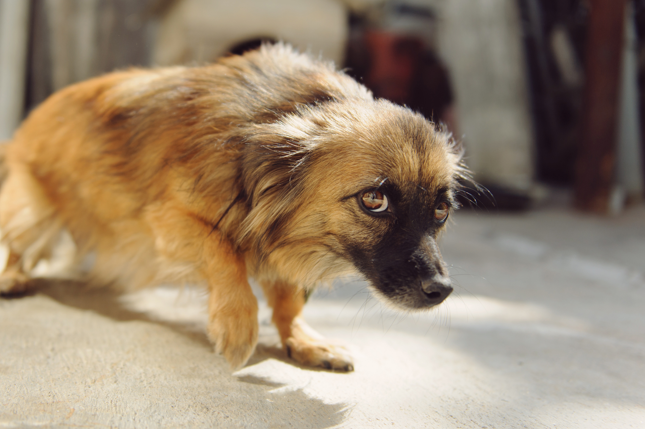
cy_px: 199
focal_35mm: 49
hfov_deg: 40.1
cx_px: 248
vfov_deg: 27.5
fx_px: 877
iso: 200
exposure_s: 1/800
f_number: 2.8
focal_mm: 38
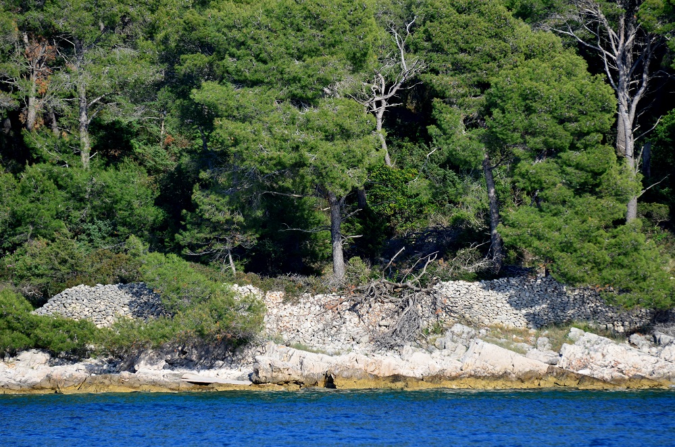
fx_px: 6453
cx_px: 338
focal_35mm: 345
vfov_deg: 4.0
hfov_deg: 6.0
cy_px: 224
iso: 400
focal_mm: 230
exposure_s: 1/1600
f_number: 5.3
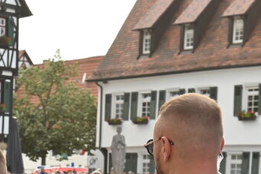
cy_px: 258
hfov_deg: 13.9
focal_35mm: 145
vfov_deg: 9.2
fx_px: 1052
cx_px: -14
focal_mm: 42
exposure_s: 1/160
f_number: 7.1
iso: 450
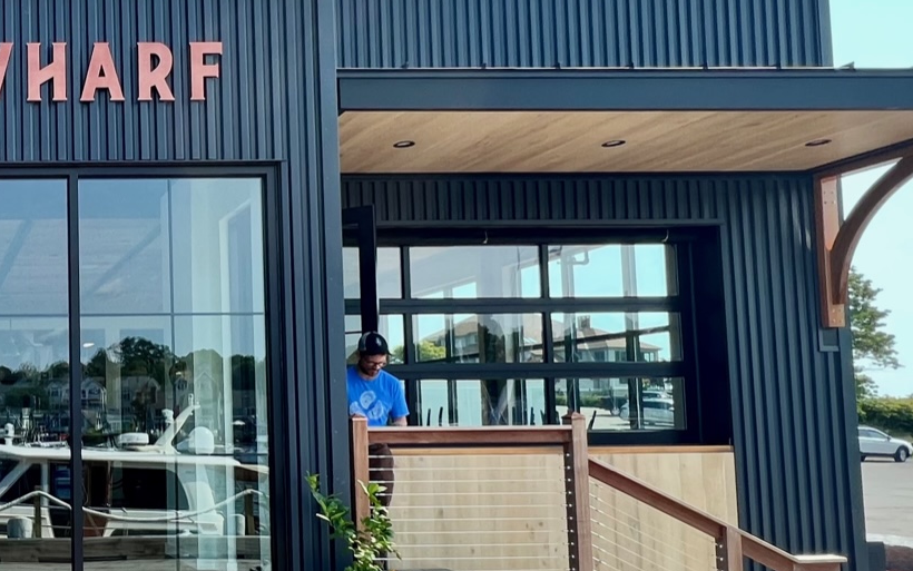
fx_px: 772
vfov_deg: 40.6
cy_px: 278
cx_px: -37
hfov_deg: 48.2
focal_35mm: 31
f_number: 1.8
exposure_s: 1/467
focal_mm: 1.57
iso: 32
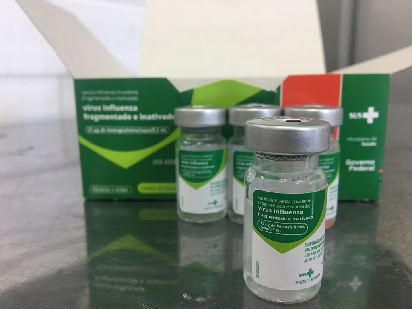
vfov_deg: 48.2
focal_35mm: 29
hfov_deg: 61.7
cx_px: 206
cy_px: 154
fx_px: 345
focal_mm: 4.15
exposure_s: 1/30
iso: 80
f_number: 2.2
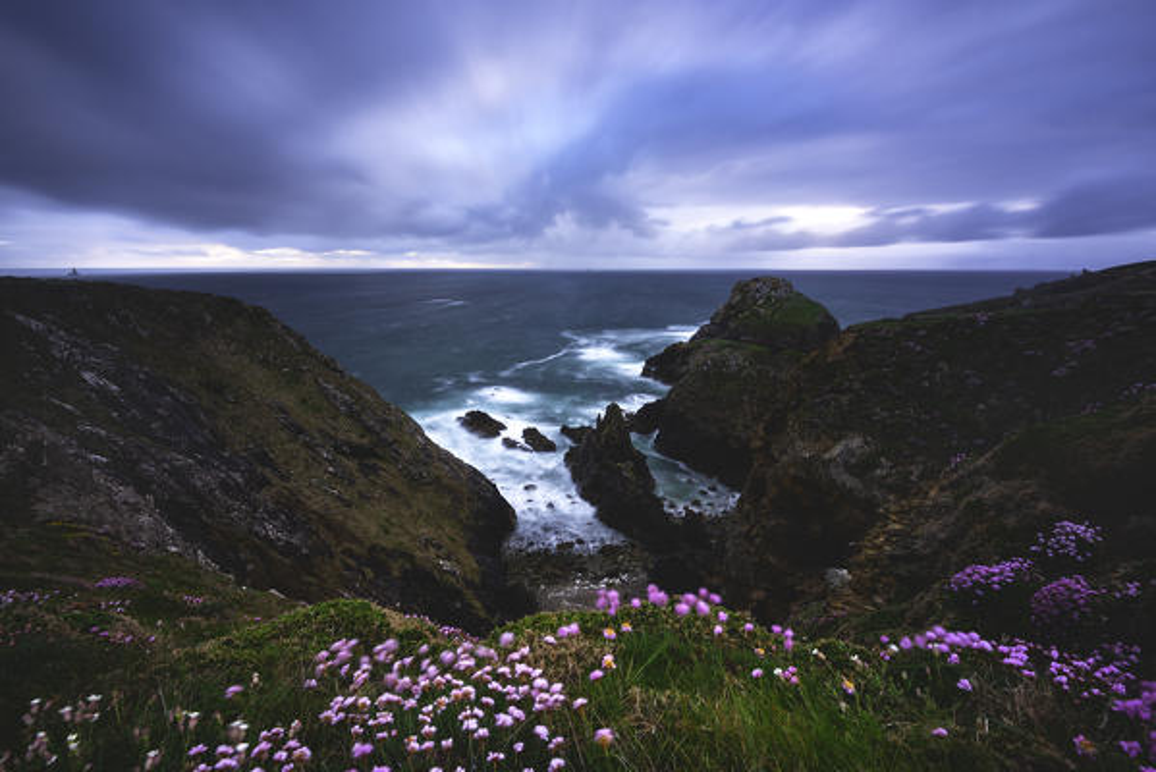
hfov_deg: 96.7
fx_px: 514
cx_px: 578
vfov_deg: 73.8
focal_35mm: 16
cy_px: 386
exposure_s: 30
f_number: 10
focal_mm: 16
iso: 80
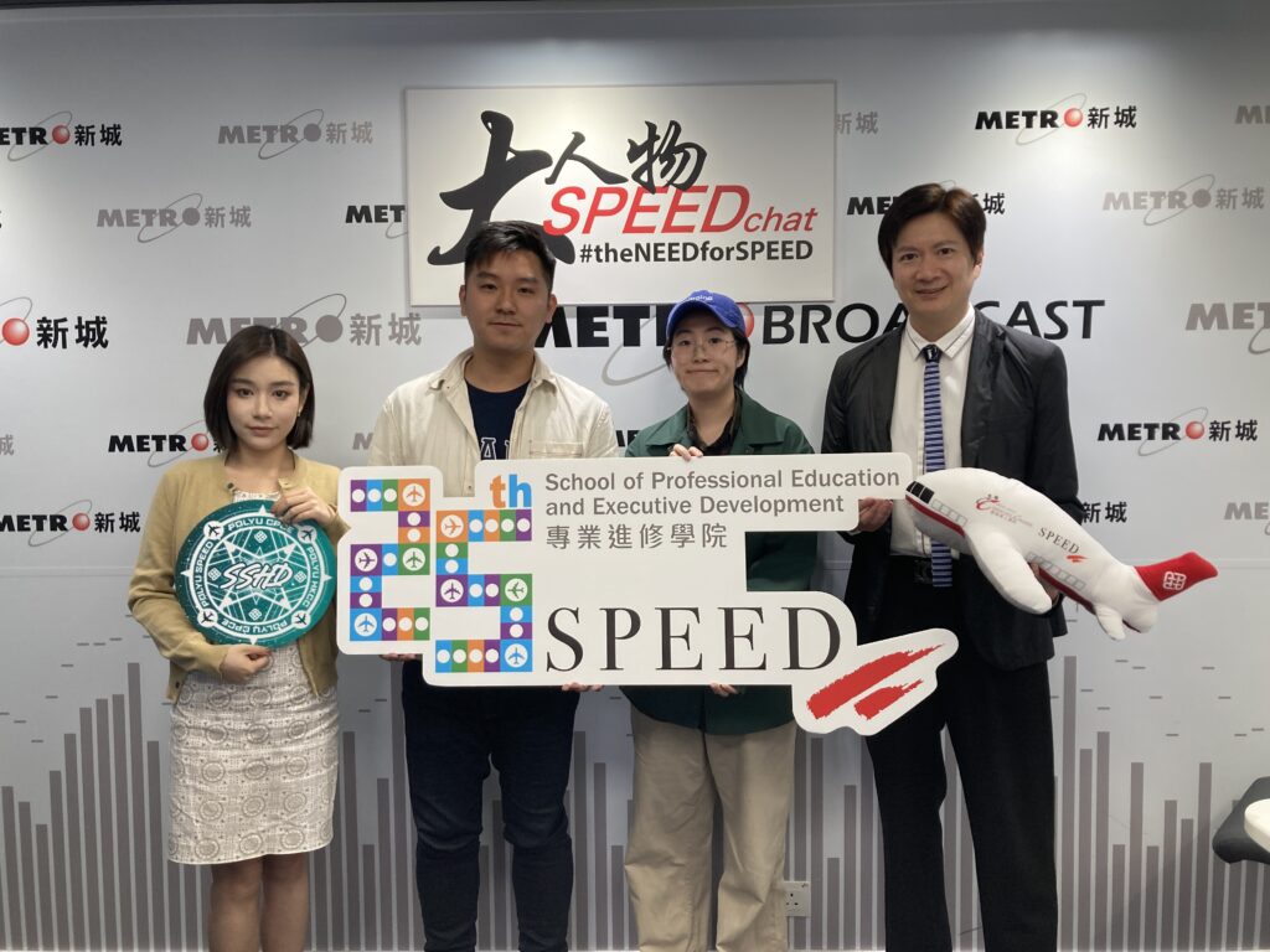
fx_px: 1027
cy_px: 476
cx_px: 635
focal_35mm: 28
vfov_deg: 49.7
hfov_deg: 63.4
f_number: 1.8
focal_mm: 3.99
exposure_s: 1/100
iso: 80
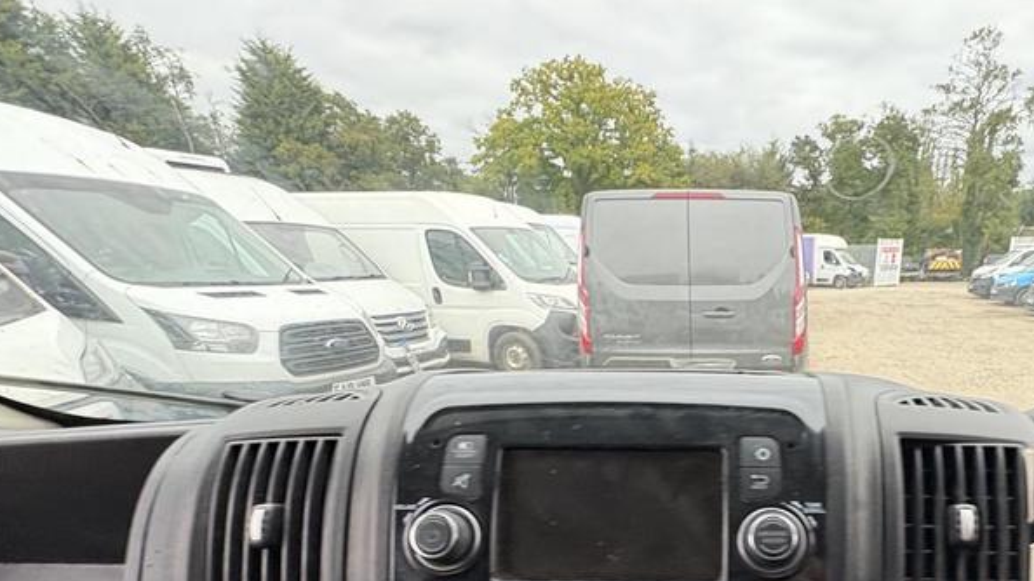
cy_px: 541
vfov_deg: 44.3
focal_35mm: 23
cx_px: 740
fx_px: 631
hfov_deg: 74.6
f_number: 2.2
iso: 250
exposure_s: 1/68
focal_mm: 2.22
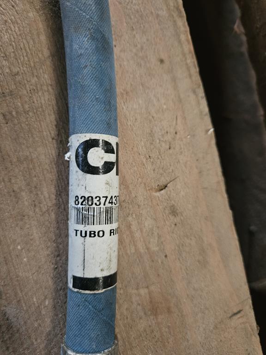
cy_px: 178
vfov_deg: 73.9
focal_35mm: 23
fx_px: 236
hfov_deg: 58.9
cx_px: 133
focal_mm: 5.4
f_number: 1.8
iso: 640
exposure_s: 1/25
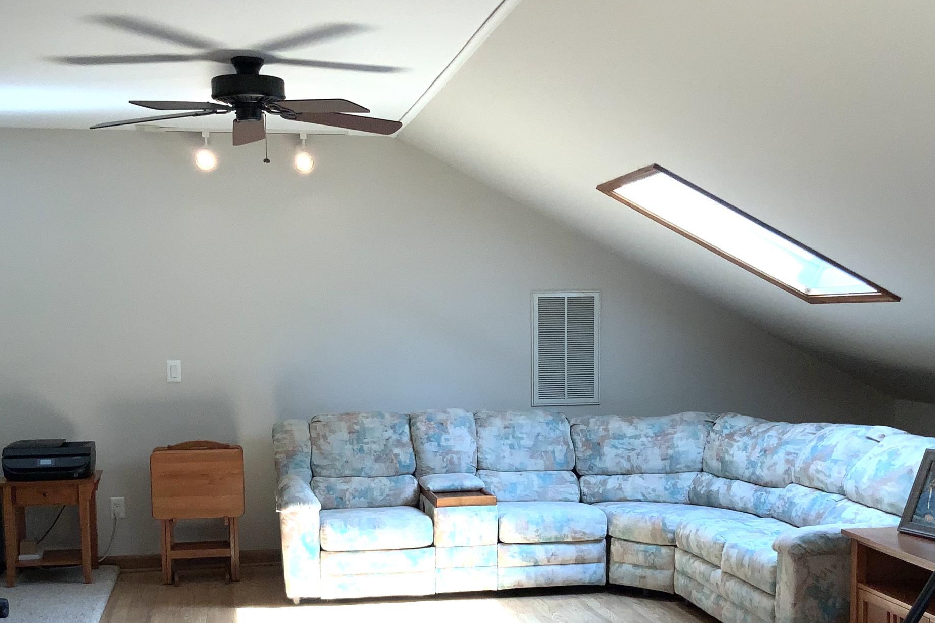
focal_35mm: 49
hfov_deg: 40.3
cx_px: 445
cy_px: 450
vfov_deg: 27.2
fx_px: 1272
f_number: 1.8
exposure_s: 1/179
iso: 16
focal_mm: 3
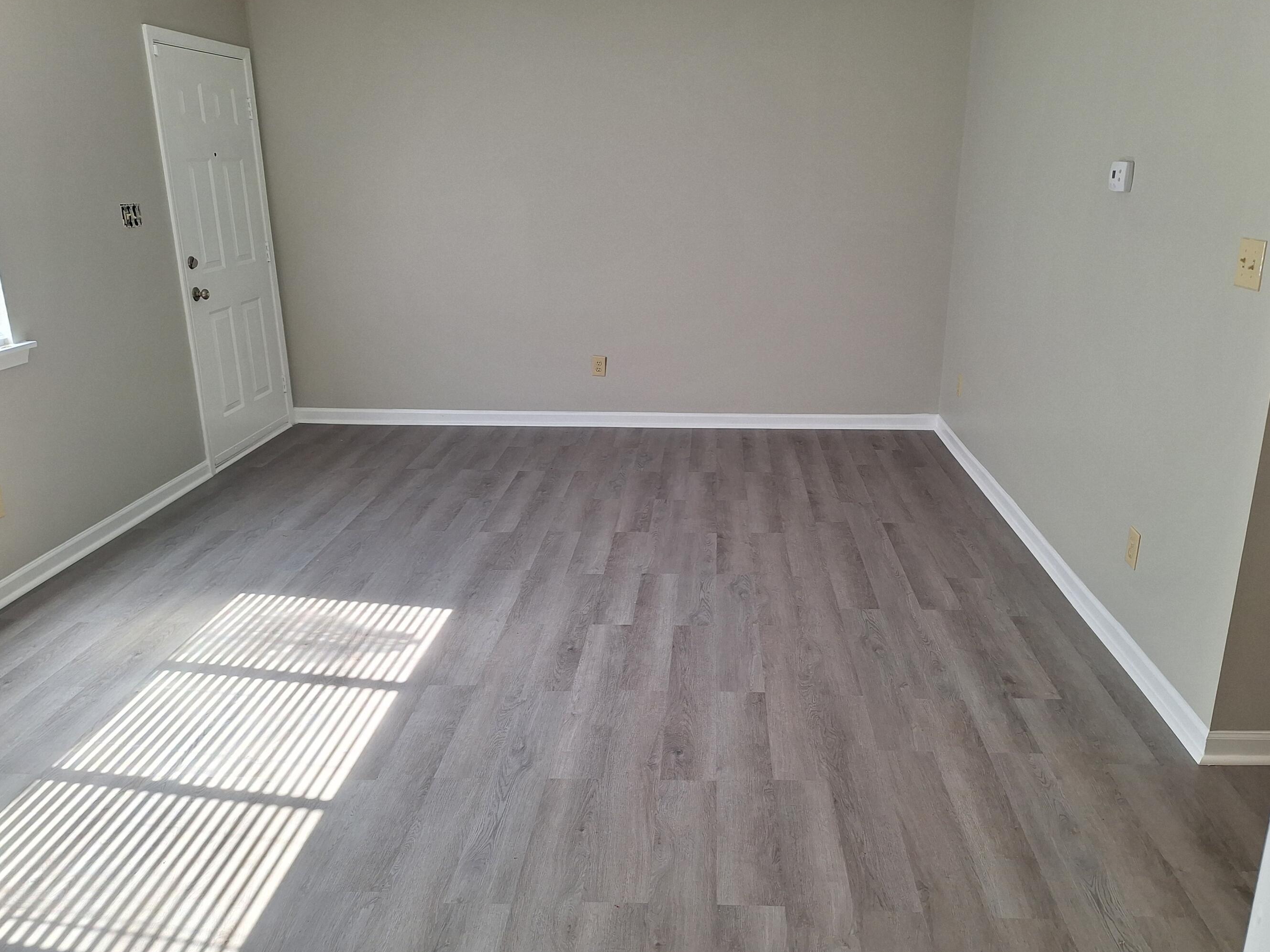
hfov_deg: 67.2
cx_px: 687
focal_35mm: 26
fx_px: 954
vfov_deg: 53.0
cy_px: 494
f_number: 1.8
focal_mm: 5.54
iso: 64
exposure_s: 1/120
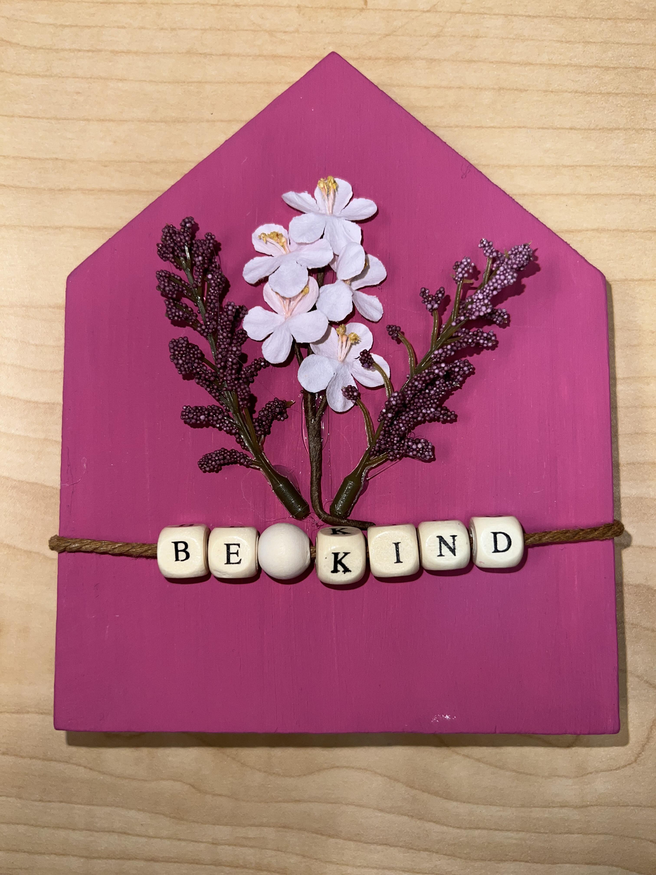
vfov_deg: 67.3
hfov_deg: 53.1
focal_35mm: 26
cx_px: 328
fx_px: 657
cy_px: 438
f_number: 1.5
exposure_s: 1/77
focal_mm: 5.7
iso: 32
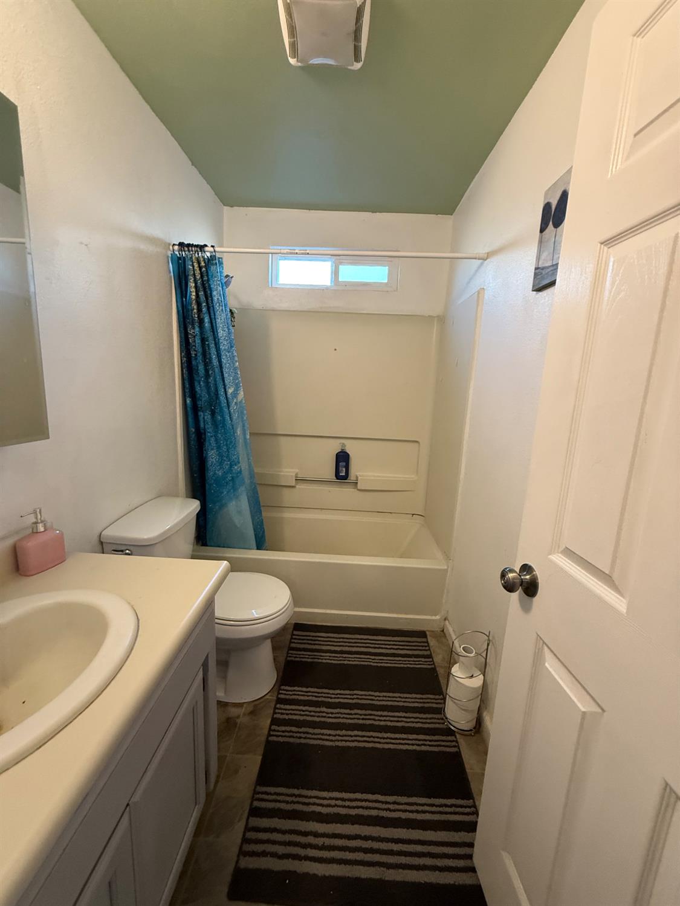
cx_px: 340
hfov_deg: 85.7
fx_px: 367
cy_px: 453
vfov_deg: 102.1
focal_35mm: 14
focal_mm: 2.22
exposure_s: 1/60
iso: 320
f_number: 2.2
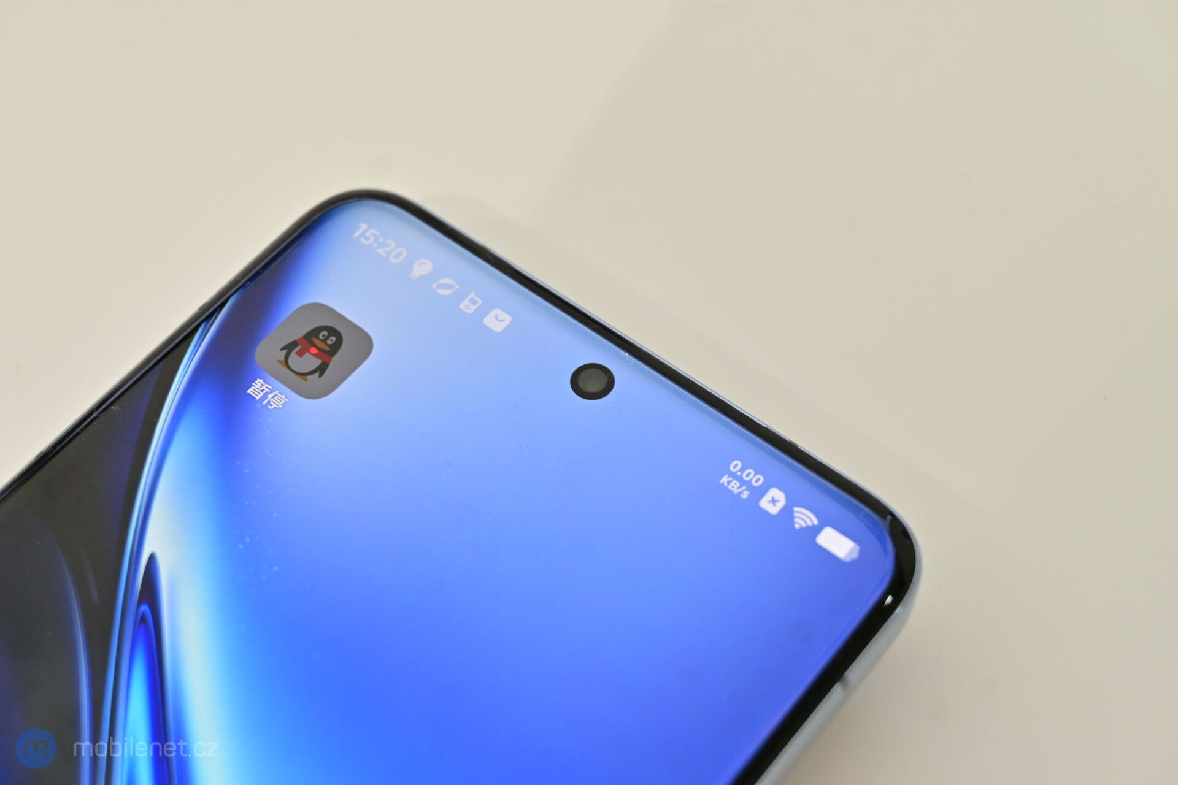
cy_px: 392
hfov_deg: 35.9
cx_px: 589
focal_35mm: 56
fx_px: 1816
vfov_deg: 24.4
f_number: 5.3
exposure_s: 1/125
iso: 320
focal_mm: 37
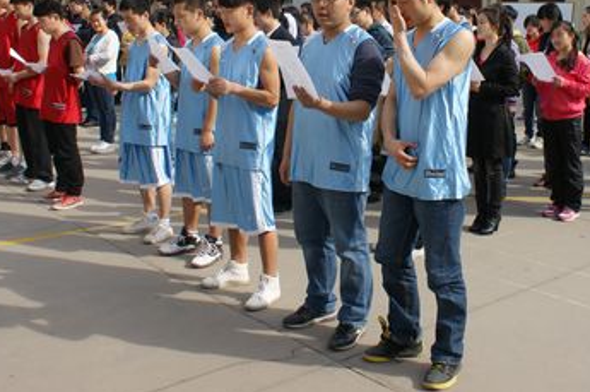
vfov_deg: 27.8
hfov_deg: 41.5
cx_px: 383
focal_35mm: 47
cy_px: 59
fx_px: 769
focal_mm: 18
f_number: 10
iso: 100
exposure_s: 1/80
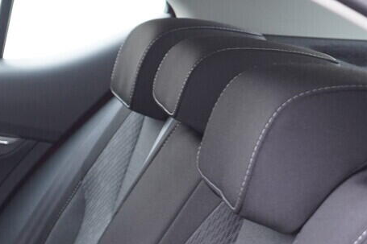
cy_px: 348
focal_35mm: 114
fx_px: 1162
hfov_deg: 16.8
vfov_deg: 11.6
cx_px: -122
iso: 500
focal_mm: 24
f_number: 2.8
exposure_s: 1/40
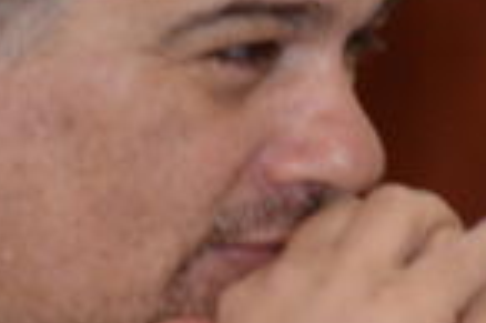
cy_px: 93
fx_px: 9992
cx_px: 1065
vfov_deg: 1.9
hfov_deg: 2.8
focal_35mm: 741
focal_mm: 135
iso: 1600
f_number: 4
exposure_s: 1/160
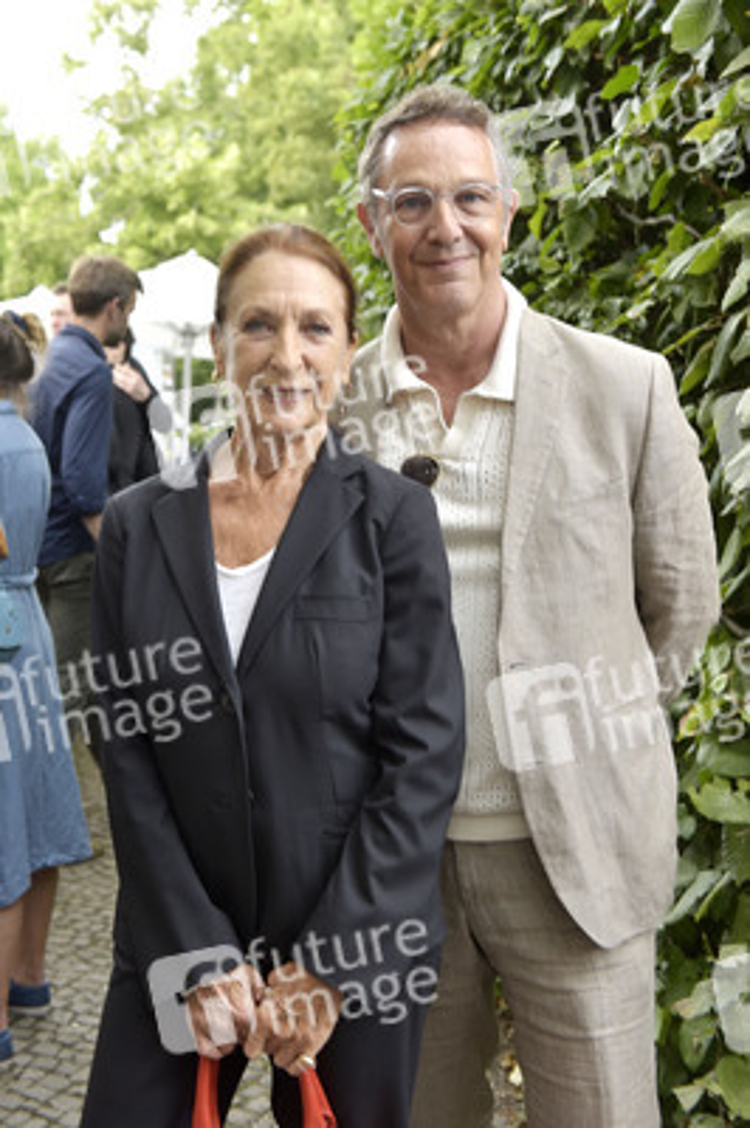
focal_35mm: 42
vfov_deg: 46.4
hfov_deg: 31.8
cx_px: 375
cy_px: 564
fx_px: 1315
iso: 400
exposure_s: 1/100
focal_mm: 42
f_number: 5
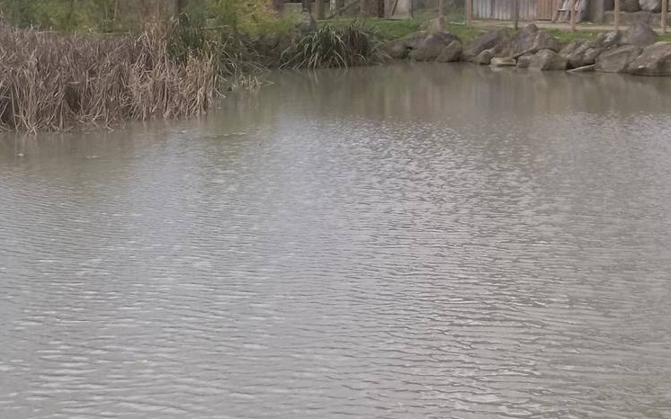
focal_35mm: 75
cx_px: 208
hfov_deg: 27.3
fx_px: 1371
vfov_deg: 17.3
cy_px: 279
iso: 80
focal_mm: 5.9
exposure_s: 1/200
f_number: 3.3
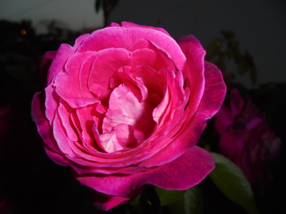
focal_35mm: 26
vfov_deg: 53.1
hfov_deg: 67.3
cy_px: 107
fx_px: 215
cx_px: 143
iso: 200
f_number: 11.5
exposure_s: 1/30
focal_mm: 4.6
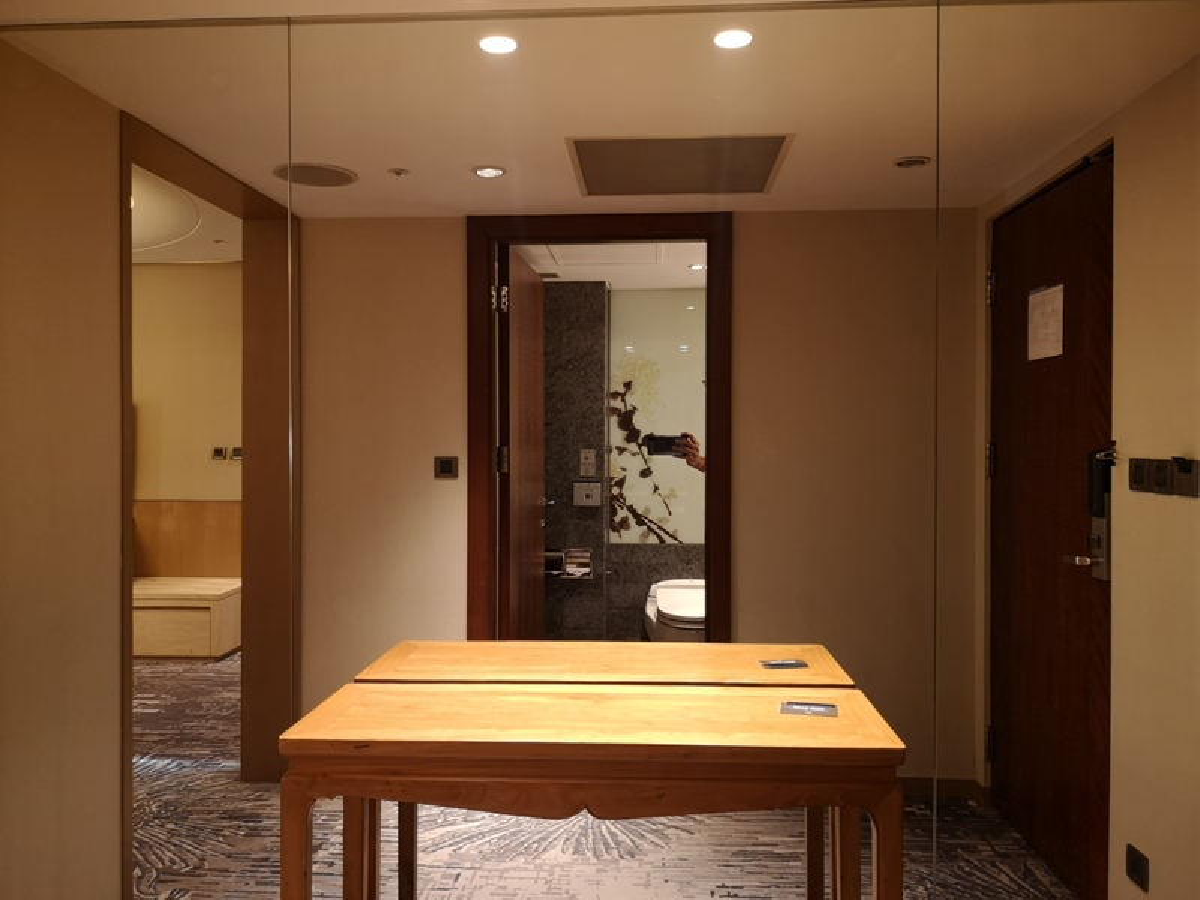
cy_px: 450
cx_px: 600
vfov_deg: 51.4
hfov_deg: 65.3
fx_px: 936
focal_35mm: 27
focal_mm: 3.95
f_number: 1.8
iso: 250
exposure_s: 1/30
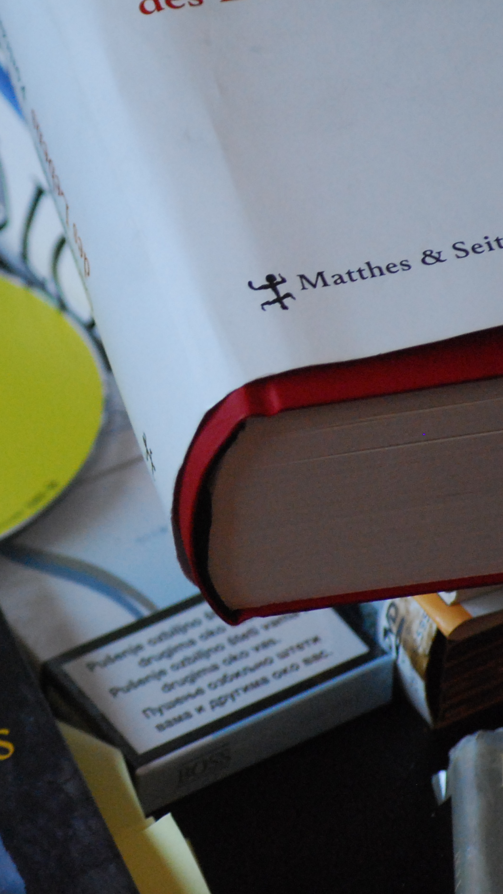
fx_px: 5766
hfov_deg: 5.0
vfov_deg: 8.9
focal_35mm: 243
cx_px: -10
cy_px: 321
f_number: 4.2
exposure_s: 1/125
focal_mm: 75
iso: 1100
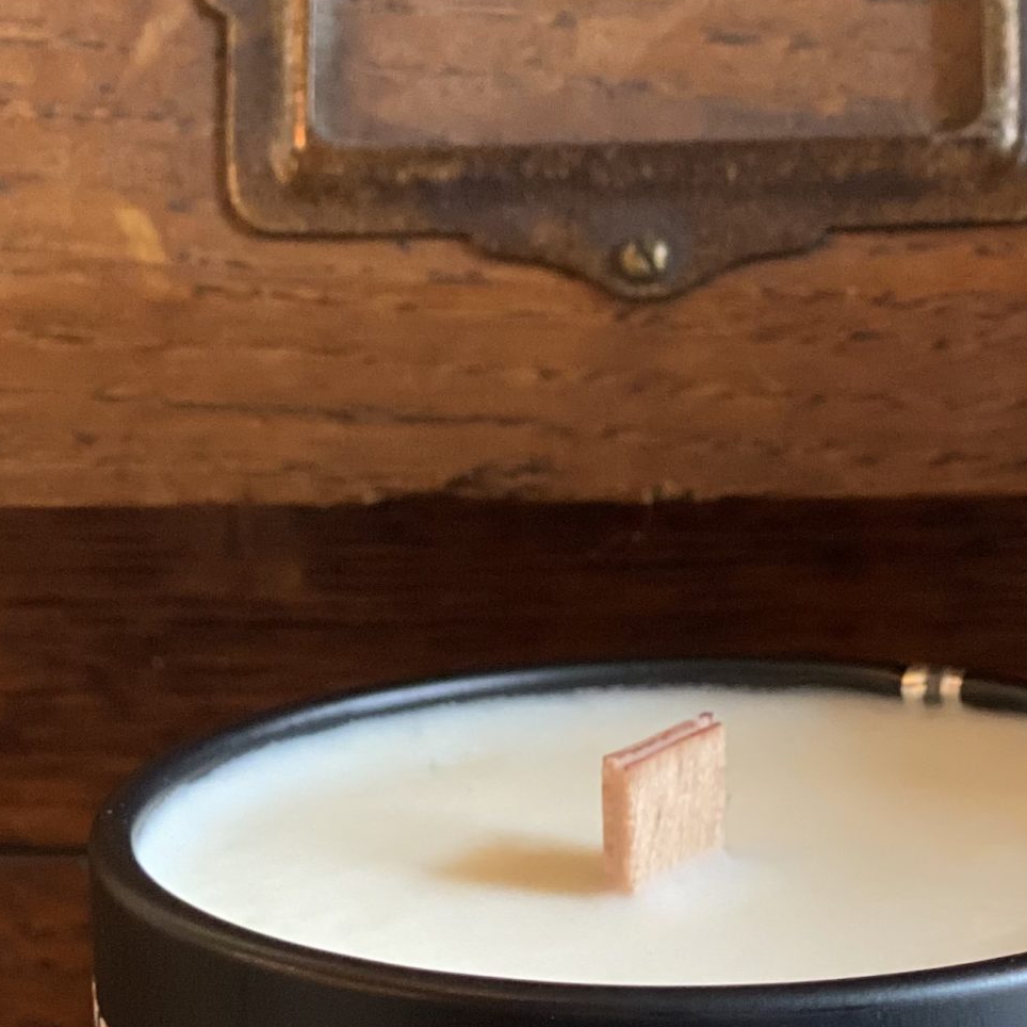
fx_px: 4095
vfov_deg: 14.0
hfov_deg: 14.3
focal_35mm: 122
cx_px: 708
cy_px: 1111
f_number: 2
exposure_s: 1/50
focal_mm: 6
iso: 125
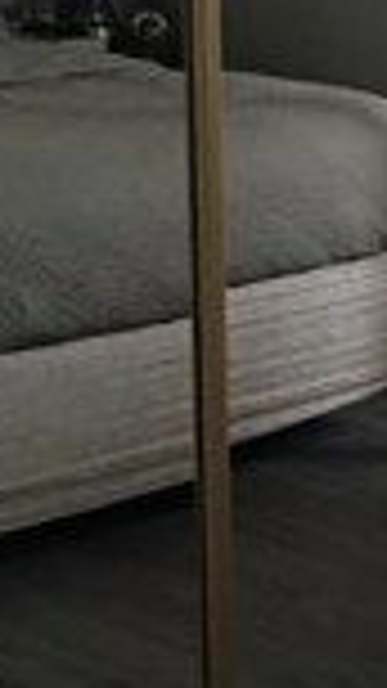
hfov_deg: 8.9
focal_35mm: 132
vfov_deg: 16.3
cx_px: 616
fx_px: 2409
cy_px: 369
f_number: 2.2
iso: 64
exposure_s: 1/4
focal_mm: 4.15
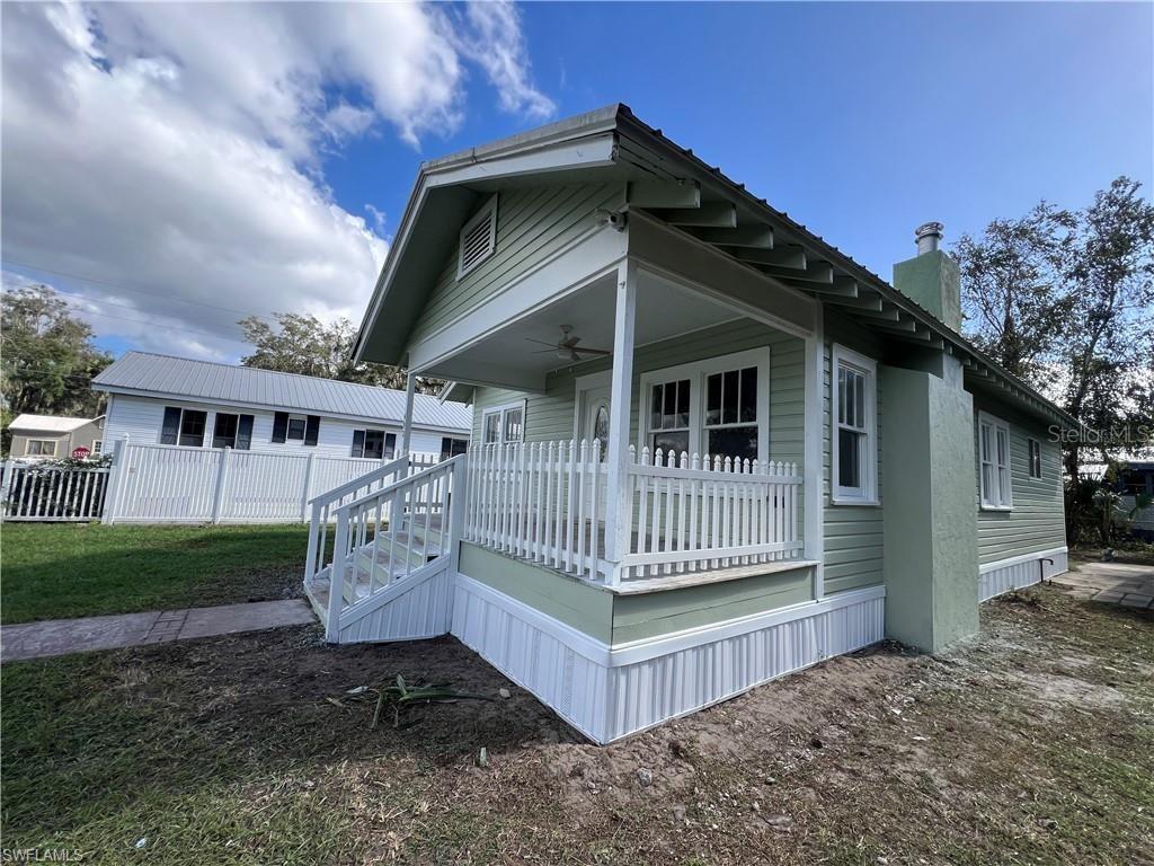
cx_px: 577
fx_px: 433
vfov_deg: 89.9
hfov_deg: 106.2
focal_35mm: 13
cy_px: 433
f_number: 1.8
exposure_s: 1/747
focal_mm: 1.57
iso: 32
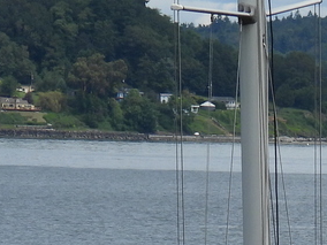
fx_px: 6386
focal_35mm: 676
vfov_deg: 2.2
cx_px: 149
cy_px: 497
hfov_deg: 2.9
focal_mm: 26.8
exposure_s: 1/1250
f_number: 4.5
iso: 100
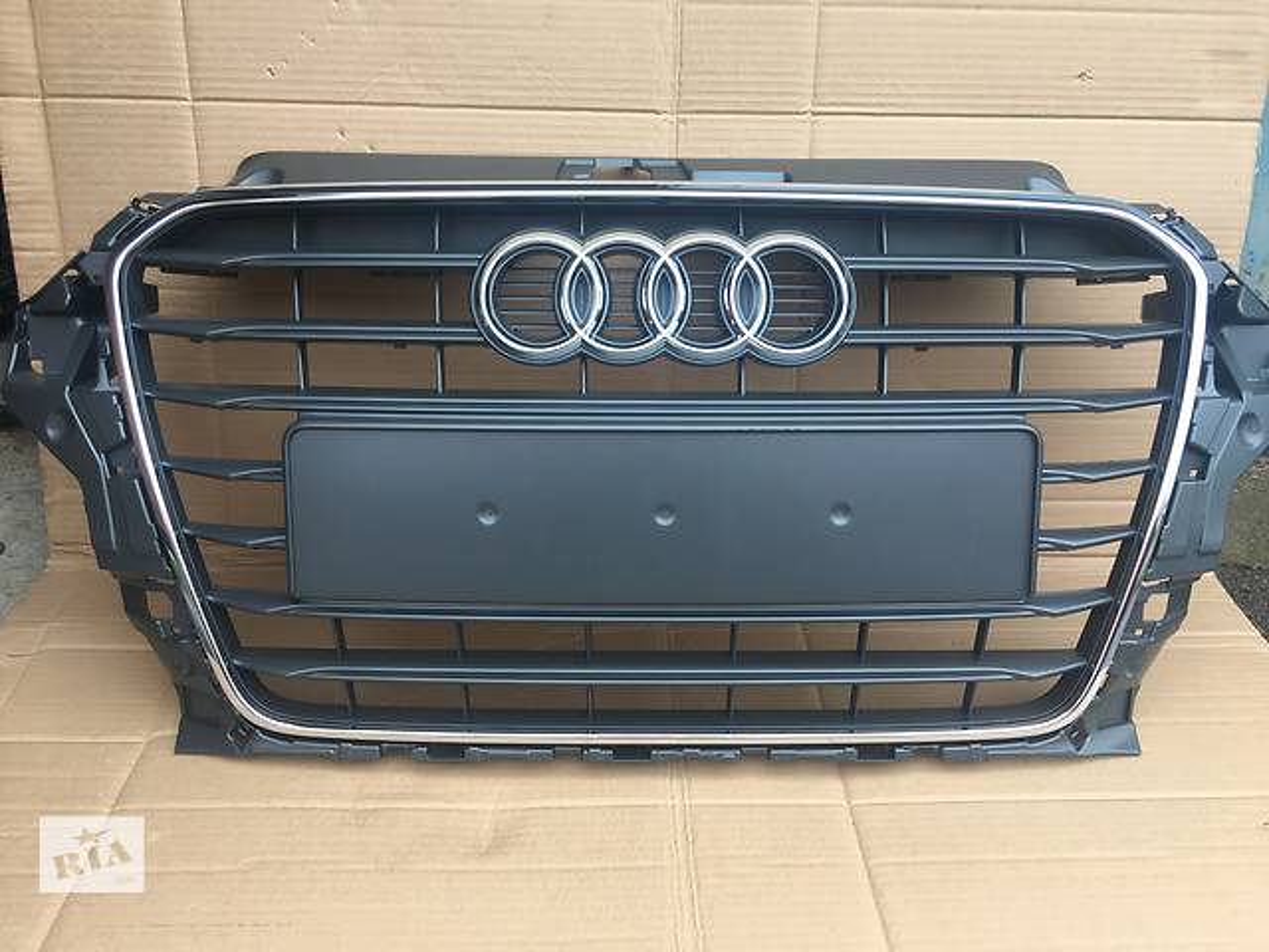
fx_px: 1063
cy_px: 476
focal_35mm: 29
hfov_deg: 61.7
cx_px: 634
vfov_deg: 48.2
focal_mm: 4.2
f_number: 2.2
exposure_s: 1/50
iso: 32
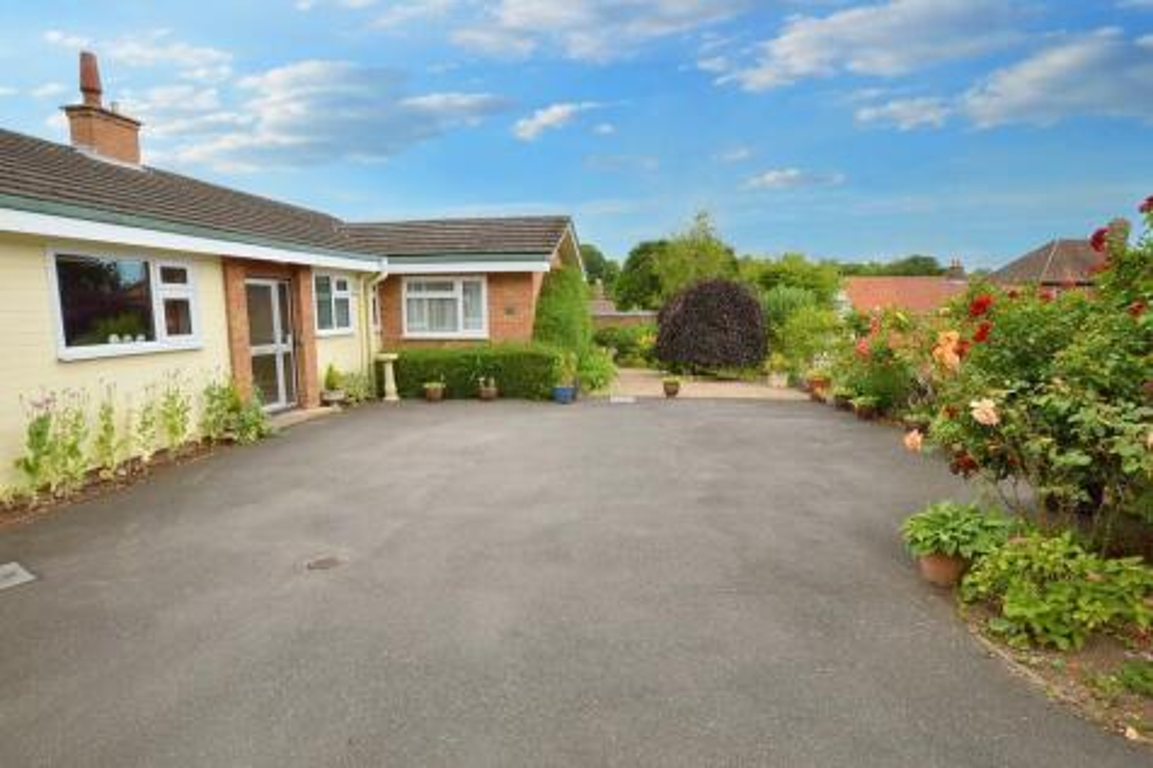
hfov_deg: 90.0
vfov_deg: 67.3
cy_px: 384
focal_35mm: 18
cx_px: 576
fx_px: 576
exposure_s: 1/320
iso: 200
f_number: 8
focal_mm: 12
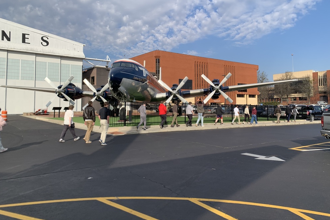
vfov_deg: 46.4
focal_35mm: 28
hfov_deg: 65.5
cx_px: 168
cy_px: 106
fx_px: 257
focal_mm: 4.25
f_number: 1.8
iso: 25
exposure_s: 1/2309
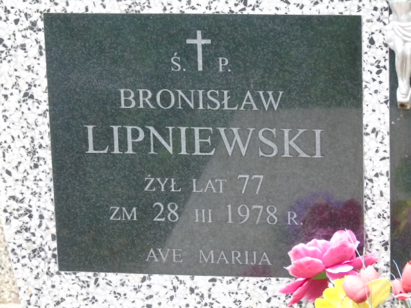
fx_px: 1923
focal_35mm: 162
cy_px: 154
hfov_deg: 12.2
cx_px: 206
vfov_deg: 9.2
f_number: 4.9
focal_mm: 29
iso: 800
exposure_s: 1/60
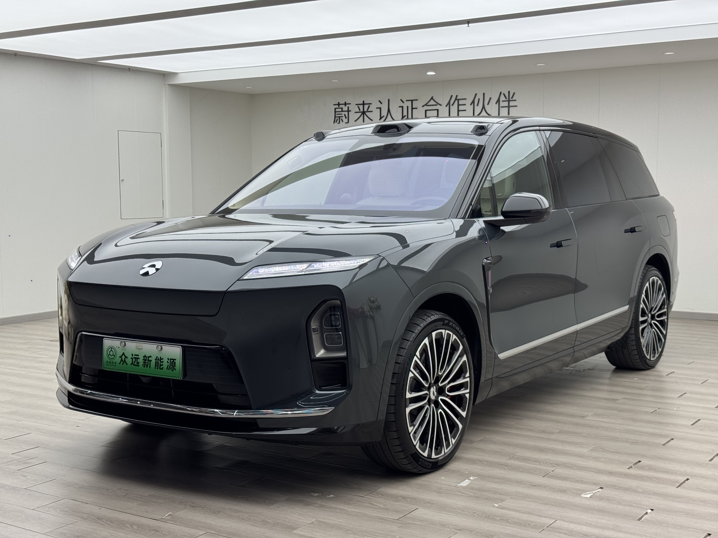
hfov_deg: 39.7
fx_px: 996
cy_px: 269
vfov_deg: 30.3
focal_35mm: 48
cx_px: 359
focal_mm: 6.76
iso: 125
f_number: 1.78
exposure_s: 1/442
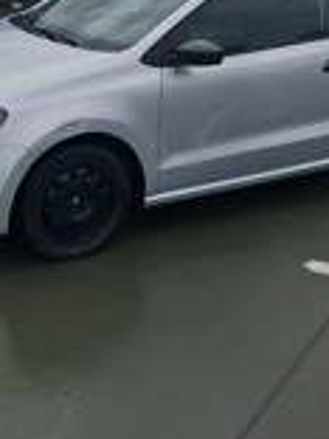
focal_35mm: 59
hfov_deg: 24.8
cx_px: 152
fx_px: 748
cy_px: 8
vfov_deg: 30.6
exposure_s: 1/1992
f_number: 1.8
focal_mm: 5.54
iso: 50
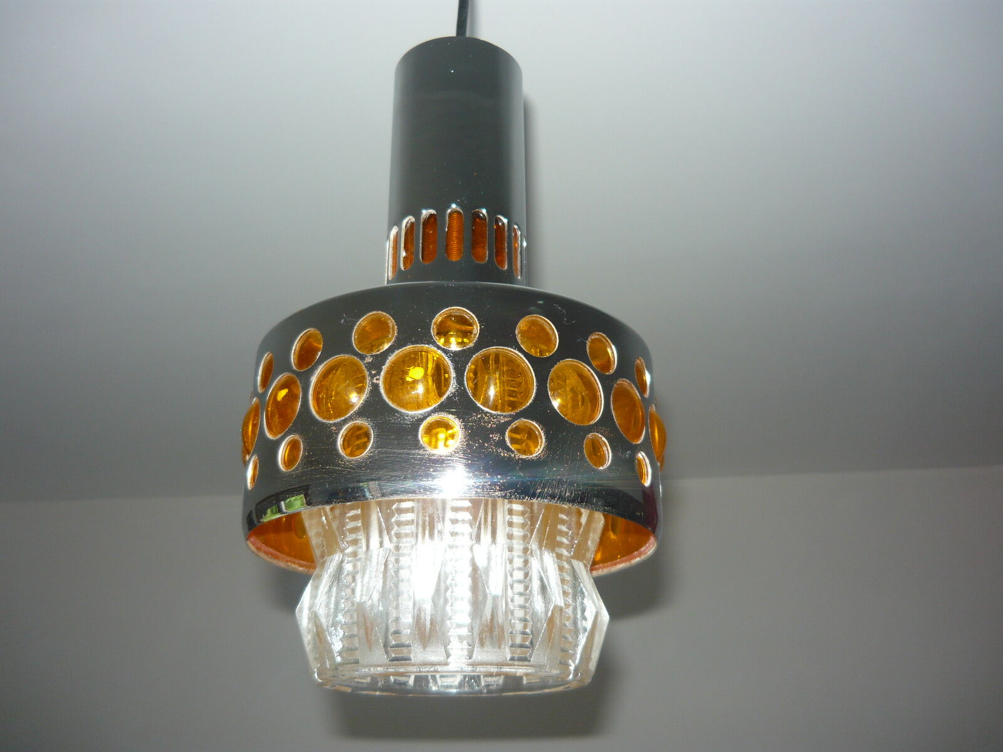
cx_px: 502
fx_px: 956
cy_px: 376
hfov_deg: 55.4
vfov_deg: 42.9
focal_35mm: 33
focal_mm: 5.5
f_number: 2.8
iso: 100
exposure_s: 1/30
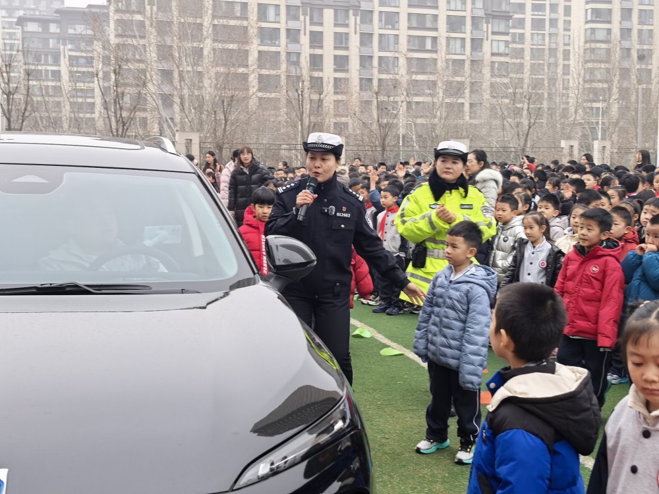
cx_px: 330
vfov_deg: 30.3
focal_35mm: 48
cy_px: 247
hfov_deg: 39.7
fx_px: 914
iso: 100
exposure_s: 1/100
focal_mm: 6.98
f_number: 2
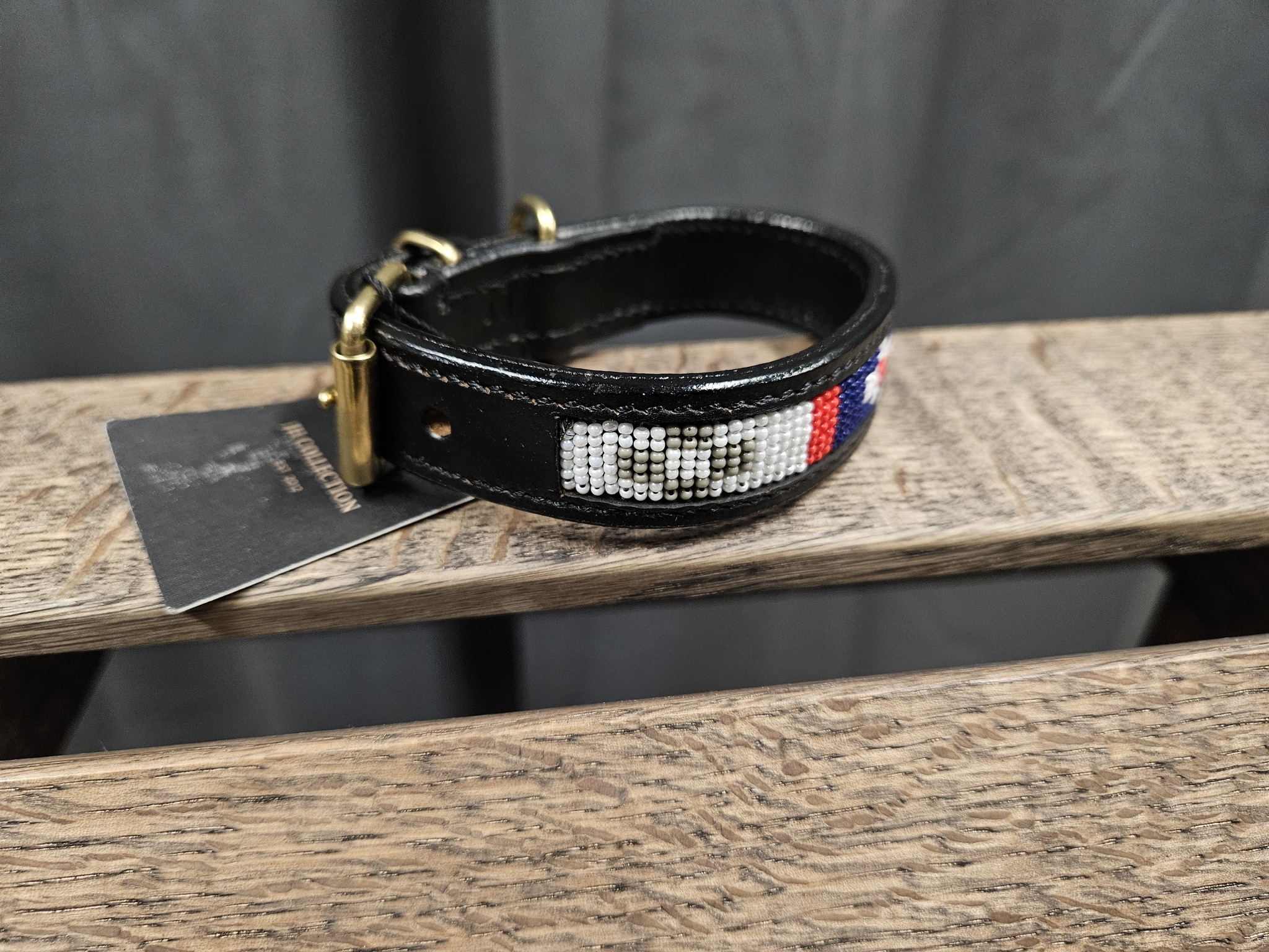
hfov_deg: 73.9
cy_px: 476
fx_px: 843
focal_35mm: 23
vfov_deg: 58.9
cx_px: 634
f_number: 1.8
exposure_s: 1/142
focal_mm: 5.4
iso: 500
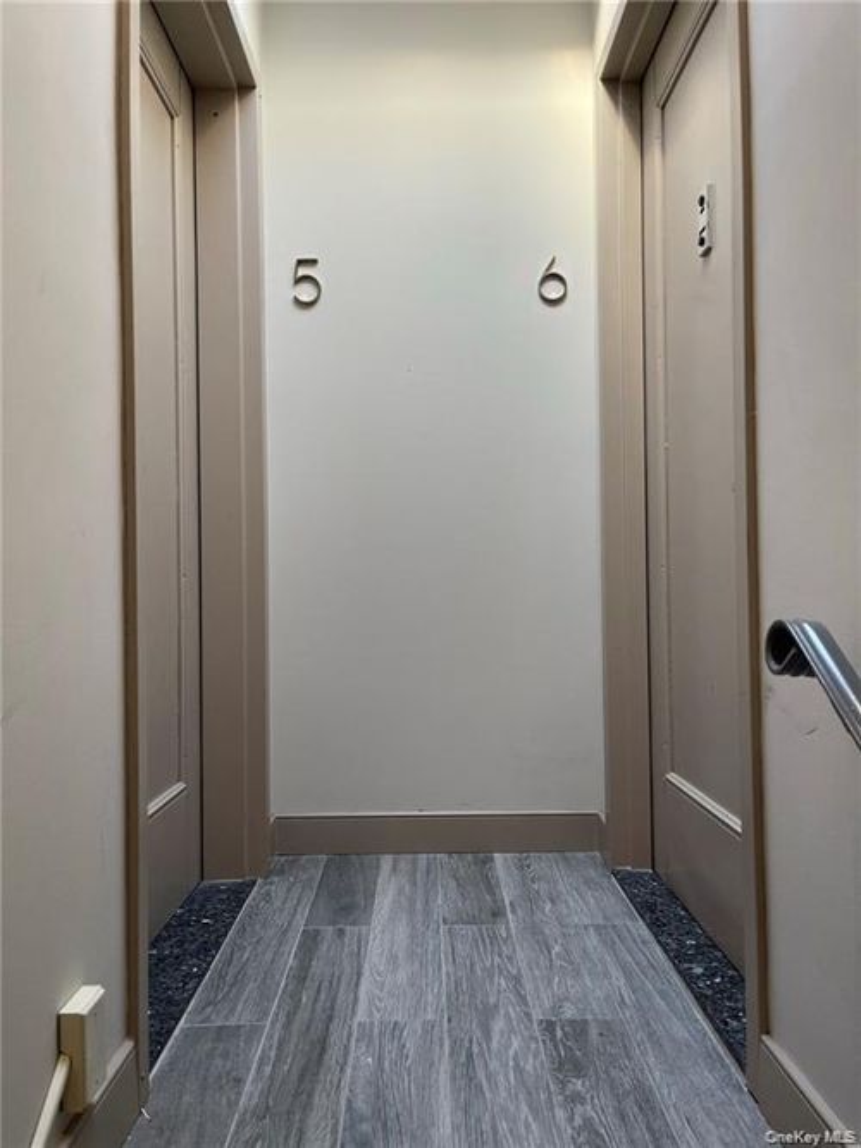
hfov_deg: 53.0
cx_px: 430
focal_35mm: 26
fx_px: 863
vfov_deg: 67.3
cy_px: 574
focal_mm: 5.1
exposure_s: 1/120
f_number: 1.6
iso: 125
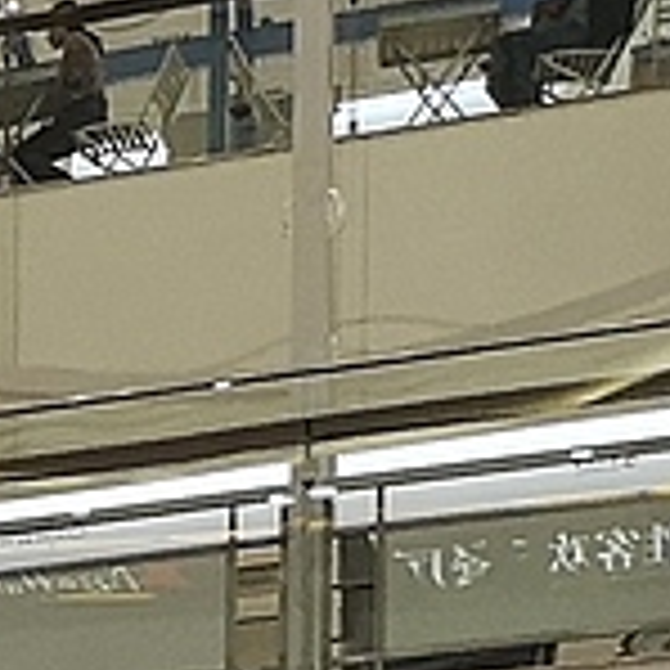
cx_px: -1506
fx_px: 4489
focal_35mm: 205
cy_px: 2055
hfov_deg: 7.3
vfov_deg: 7.5
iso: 250
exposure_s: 1/100
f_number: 1.8
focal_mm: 3.95
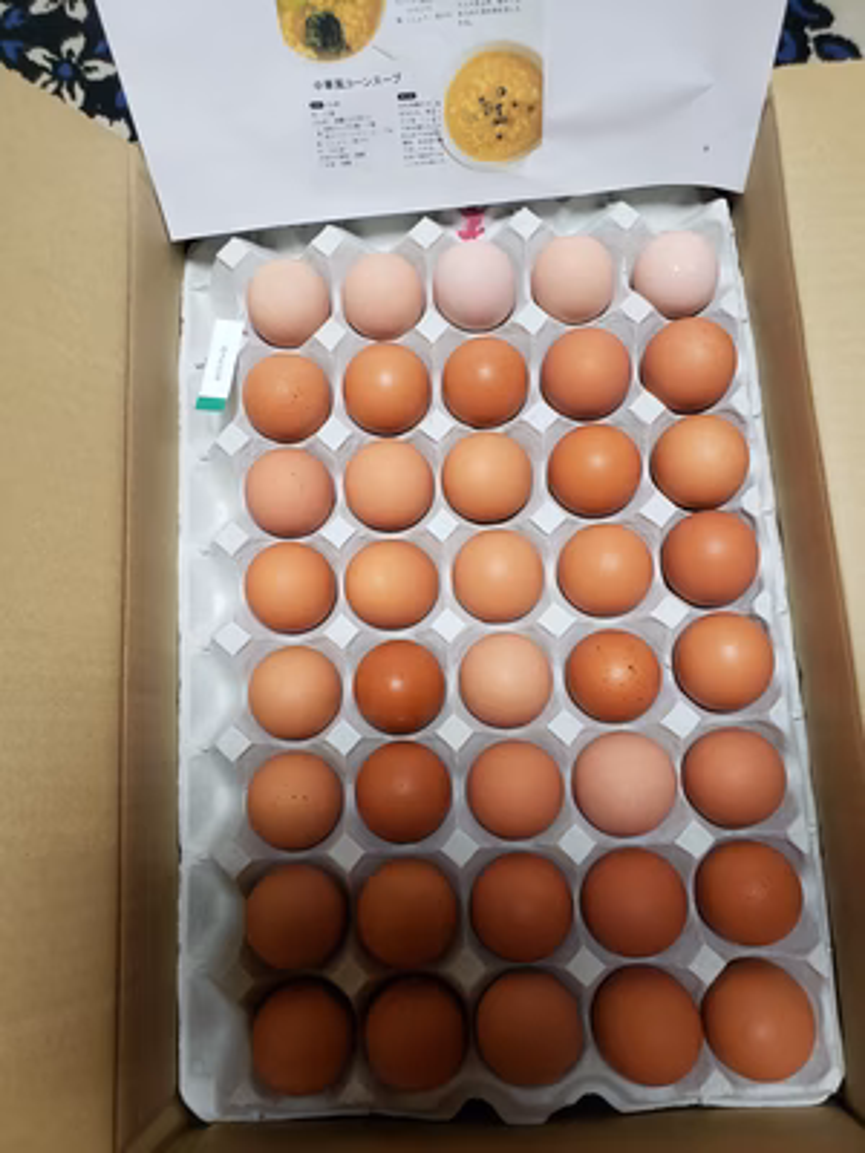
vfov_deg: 67.3
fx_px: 866
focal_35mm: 26
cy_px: 576
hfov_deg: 53.1
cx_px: 432
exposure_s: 1/24
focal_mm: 4.3
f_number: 2.4
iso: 320
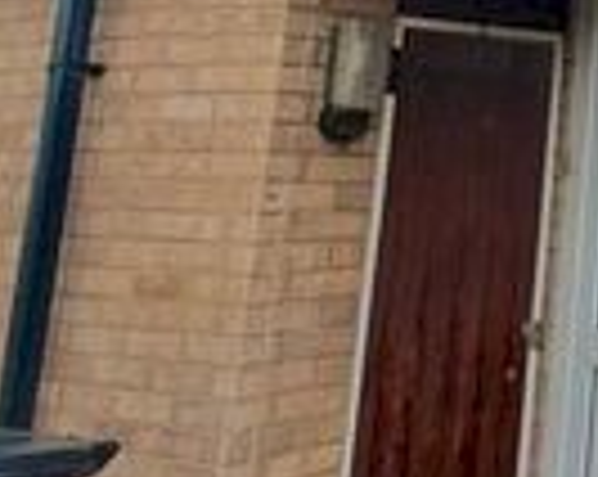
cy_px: -119
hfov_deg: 22.1
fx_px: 1184
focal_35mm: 67
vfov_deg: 21.0
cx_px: 958
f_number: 2.2
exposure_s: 1/202
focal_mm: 1.8
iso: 50
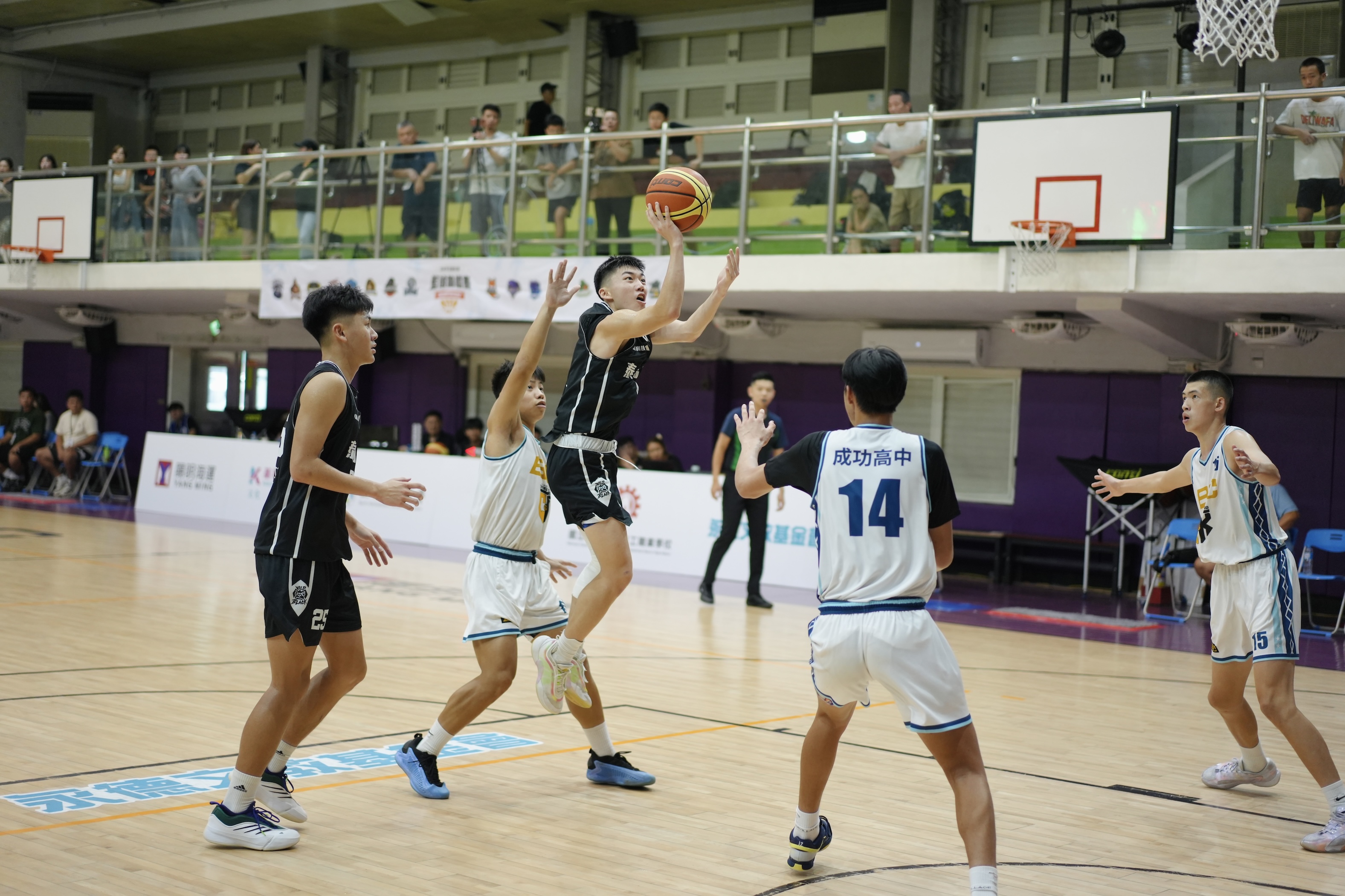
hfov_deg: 36.2
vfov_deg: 24.6
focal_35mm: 55
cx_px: 672
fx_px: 2054
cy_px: 448
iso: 1250
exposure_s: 1/800
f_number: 1.8
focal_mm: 55
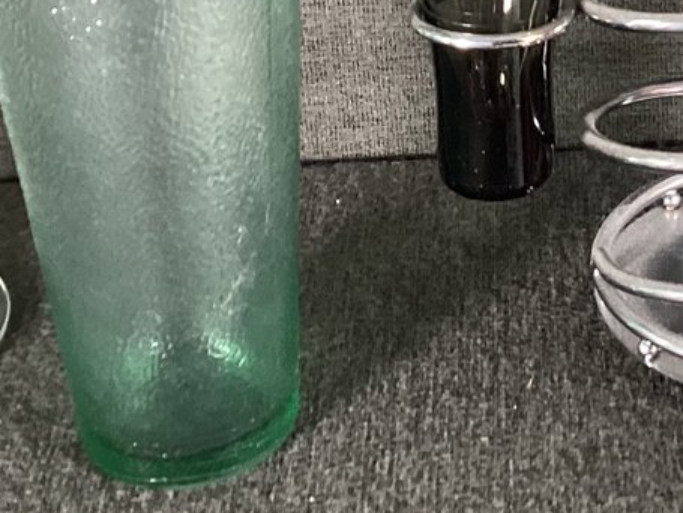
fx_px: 2034
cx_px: 703
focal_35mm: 103
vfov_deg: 13.9
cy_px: -127
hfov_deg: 18.5
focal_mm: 3.3
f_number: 2.4
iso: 125
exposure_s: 1/50
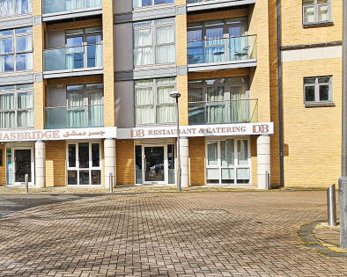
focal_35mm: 33
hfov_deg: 46.9
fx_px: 339
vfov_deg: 44.3
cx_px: 14
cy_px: 164
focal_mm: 2.2
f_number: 2.2
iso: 50
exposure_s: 1/2593
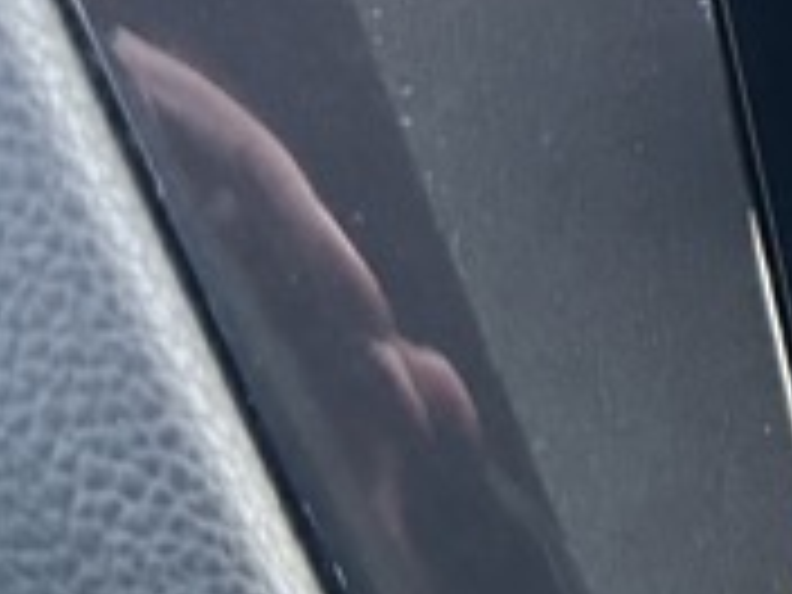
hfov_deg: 10.4
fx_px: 3638
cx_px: 2025
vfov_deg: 9.3
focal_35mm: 159
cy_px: -22
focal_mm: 6.76
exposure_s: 1/51
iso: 640
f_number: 1.78
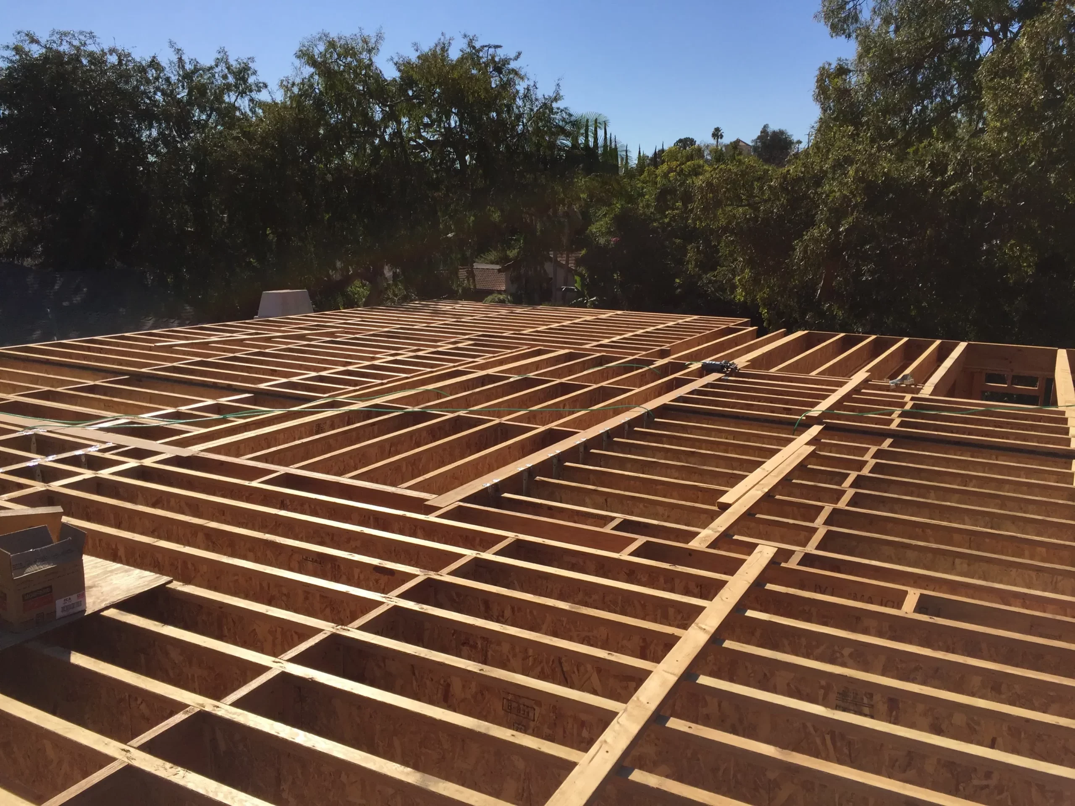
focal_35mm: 29
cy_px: 403
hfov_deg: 61.7
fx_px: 901
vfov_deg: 48.2
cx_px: 538
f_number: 2.2
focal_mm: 4.15
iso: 32
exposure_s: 1/3597
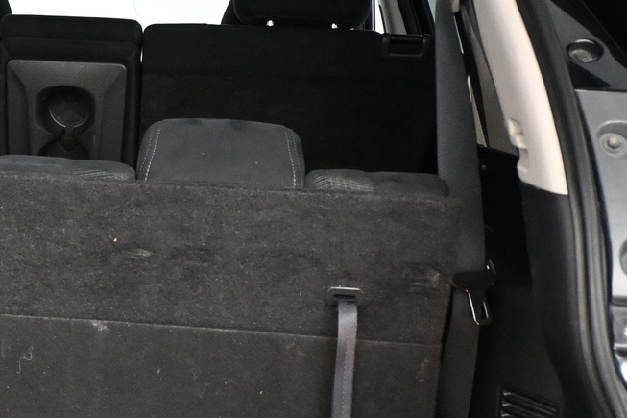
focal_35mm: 67
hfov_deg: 28.4
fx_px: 1167
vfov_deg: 20.3
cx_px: 11
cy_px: 242
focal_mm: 18
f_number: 3.5
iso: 4000
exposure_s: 1/60
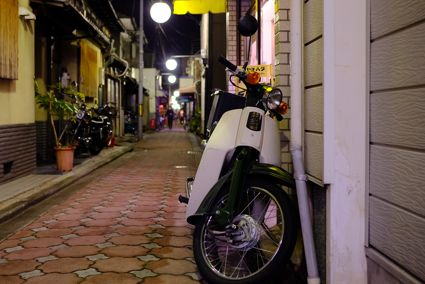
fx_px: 519
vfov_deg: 30.4
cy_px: 111
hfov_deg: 44.3
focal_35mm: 44
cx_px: 178
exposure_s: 1/60
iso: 1600
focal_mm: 23
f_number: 2
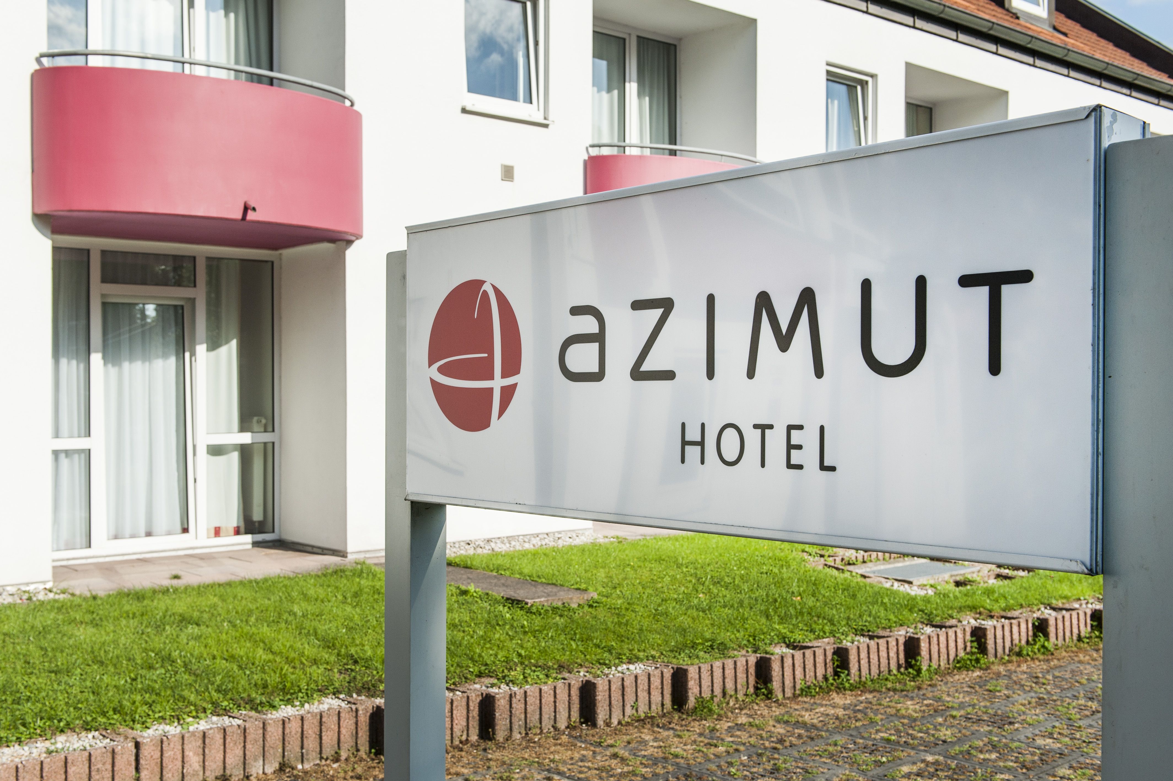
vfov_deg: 36.8
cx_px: 586
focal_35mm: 36
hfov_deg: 53.2
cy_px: 390
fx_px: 1172
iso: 200
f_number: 7.1
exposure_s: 1/1000
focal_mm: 36
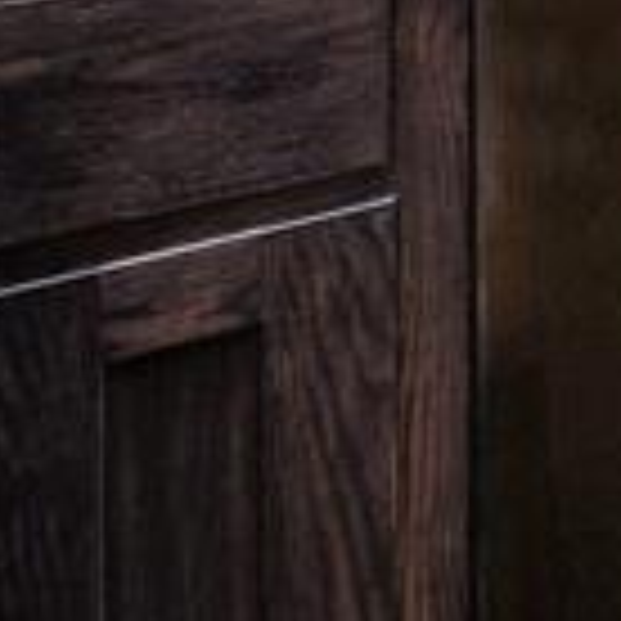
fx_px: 1786
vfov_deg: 15.5
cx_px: 2270
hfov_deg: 9.1
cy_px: -639
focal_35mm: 88
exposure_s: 1/1.67
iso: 500
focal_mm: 14
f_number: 7.1
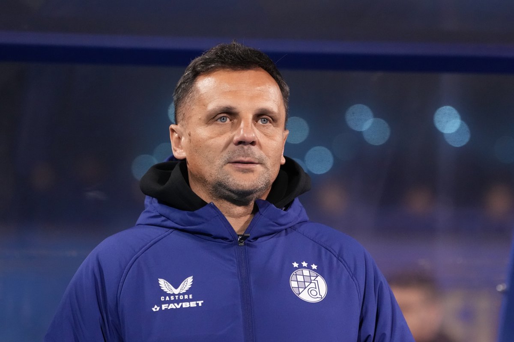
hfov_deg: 14.1
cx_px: 257
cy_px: 171
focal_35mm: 146
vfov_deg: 9.4
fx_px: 2084
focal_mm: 146
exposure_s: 1/800
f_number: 2.8
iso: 4000
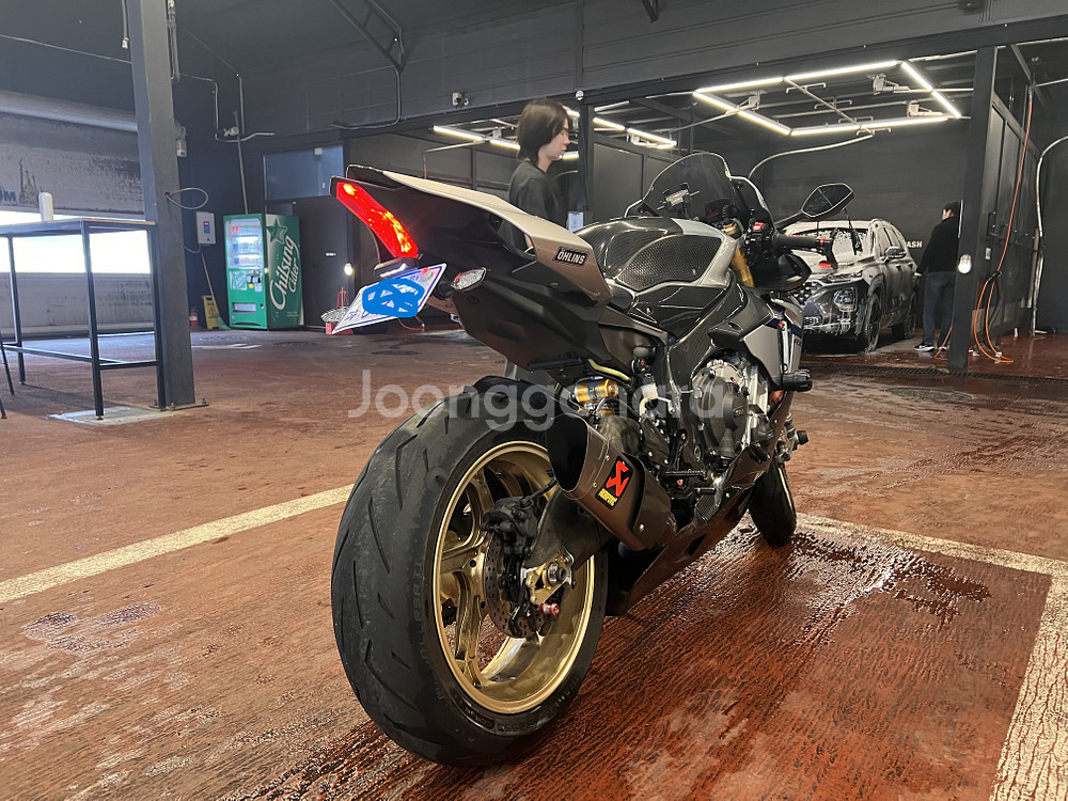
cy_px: 400
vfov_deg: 53.1
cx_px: 534
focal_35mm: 26
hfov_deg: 67.3
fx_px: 802
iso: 250
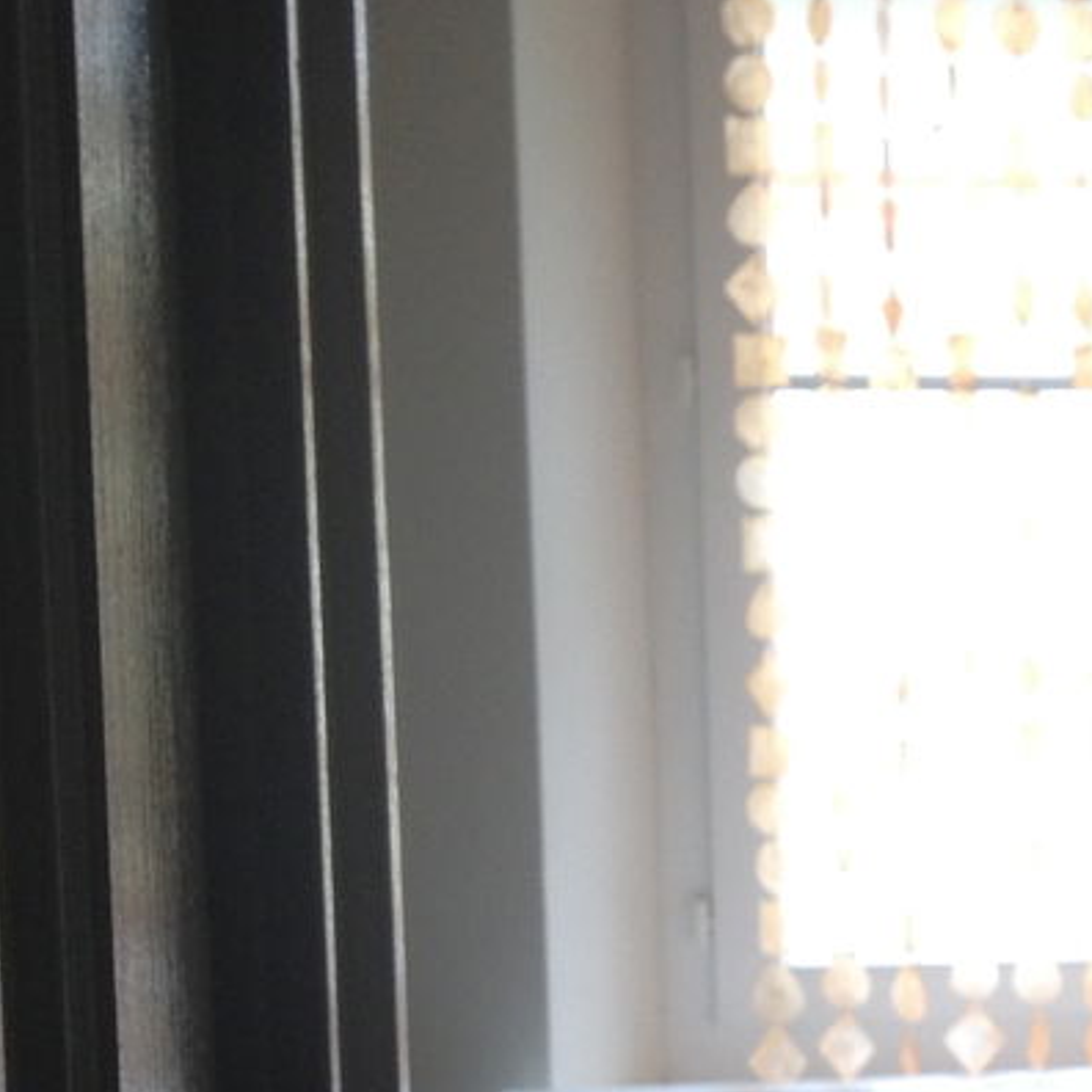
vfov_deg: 13.9
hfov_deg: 12.8
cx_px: 1892
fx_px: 4461
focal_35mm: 125
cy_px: 849
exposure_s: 1/40
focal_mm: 4.28
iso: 50
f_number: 2.4
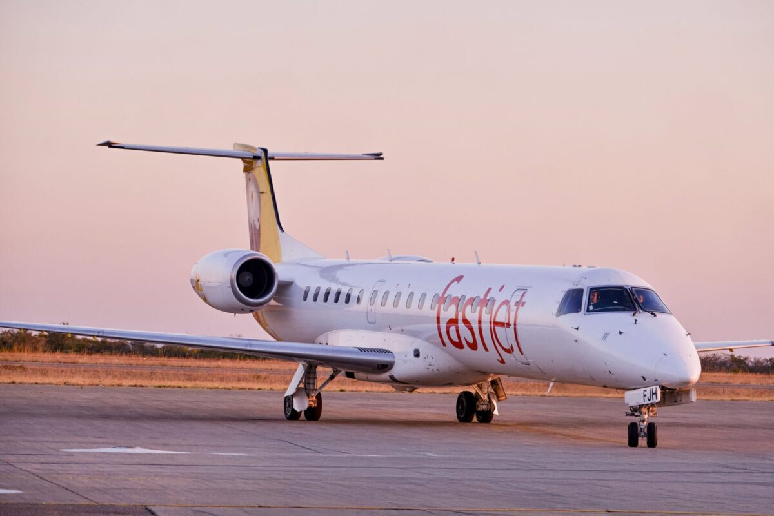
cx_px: 387
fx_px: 3225
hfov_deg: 13.7
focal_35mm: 150
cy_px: 258
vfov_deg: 9.1
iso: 400
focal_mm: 100
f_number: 5.6
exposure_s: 1/210
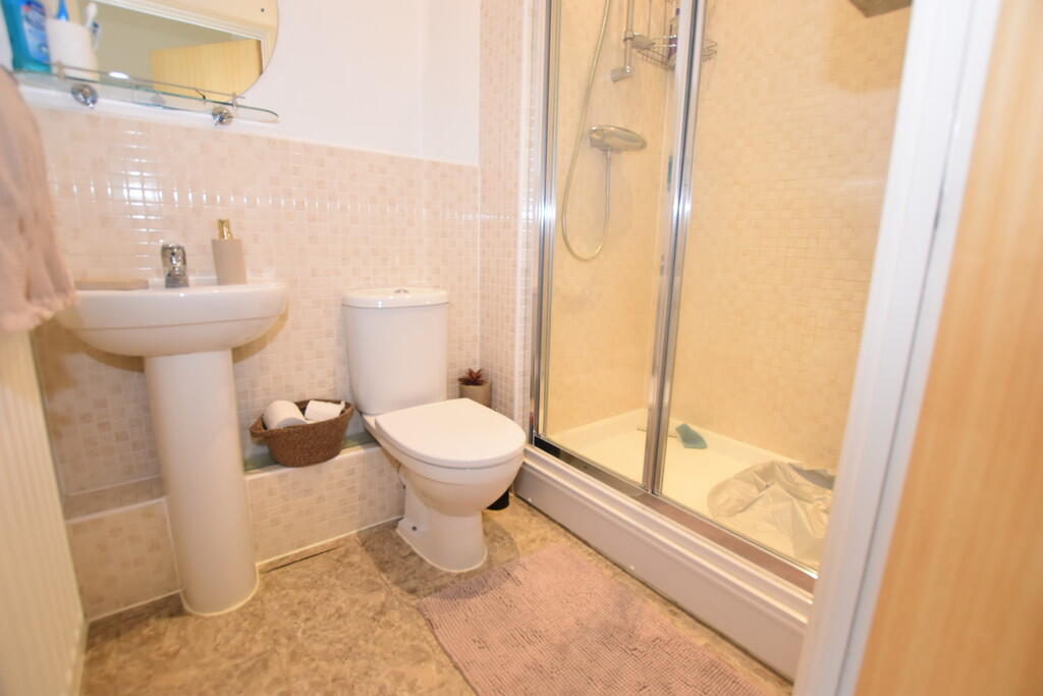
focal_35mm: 16
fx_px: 478
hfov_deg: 95.0
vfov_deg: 72.1
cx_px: 522
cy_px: 348
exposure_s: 1/60
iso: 900
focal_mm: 11
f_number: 3.5
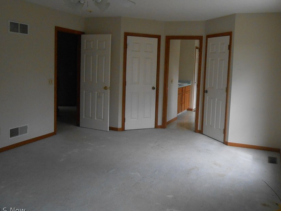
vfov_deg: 44.0
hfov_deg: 56.5
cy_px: 86
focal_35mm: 32
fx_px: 260
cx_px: 163
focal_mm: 4.6
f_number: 3.5
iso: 400
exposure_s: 1/200
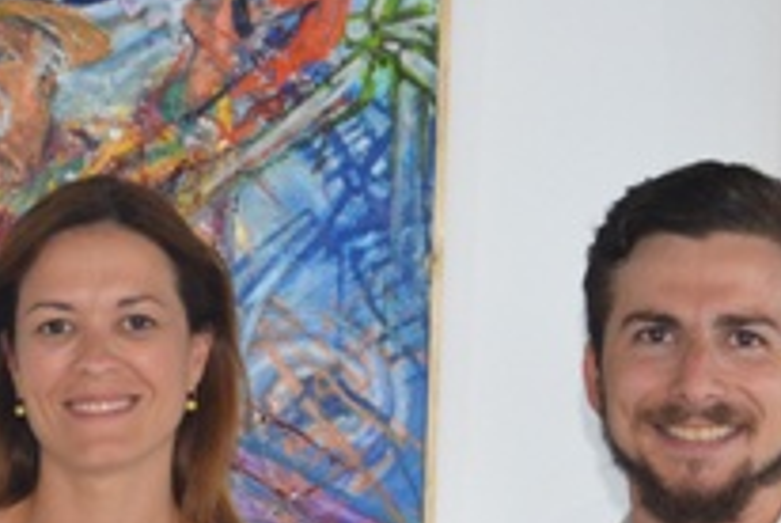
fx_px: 3237
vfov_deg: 9.2
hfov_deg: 13.7
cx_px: 239
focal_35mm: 149
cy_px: 567
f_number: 4.5
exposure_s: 1/60
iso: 1800
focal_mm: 32
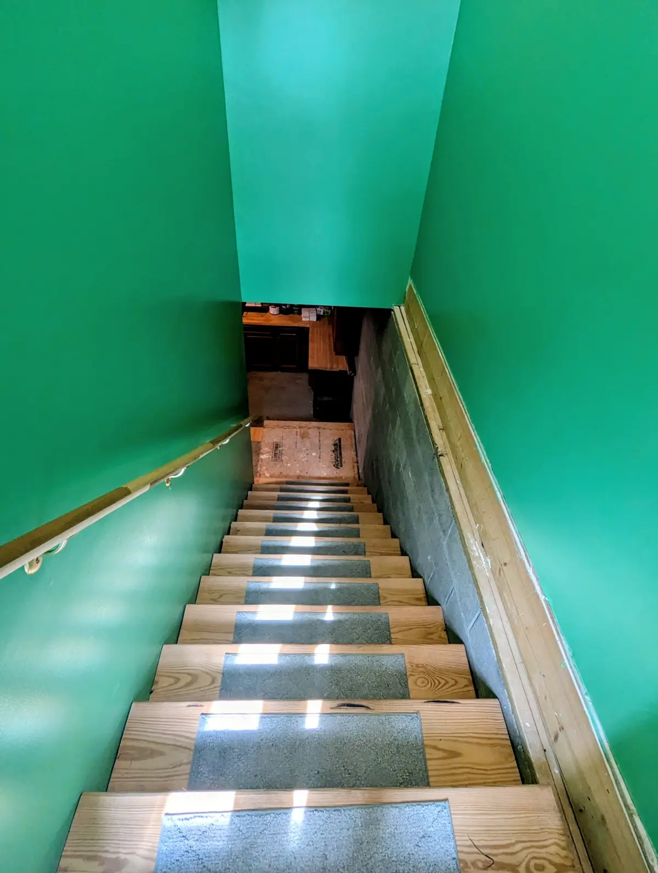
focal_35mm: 16
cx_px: 329
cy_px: 436
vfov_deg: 94.4
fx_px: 404
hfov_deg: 78.3
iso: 133
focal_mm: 2.35
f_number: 2.2
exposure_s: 1/120
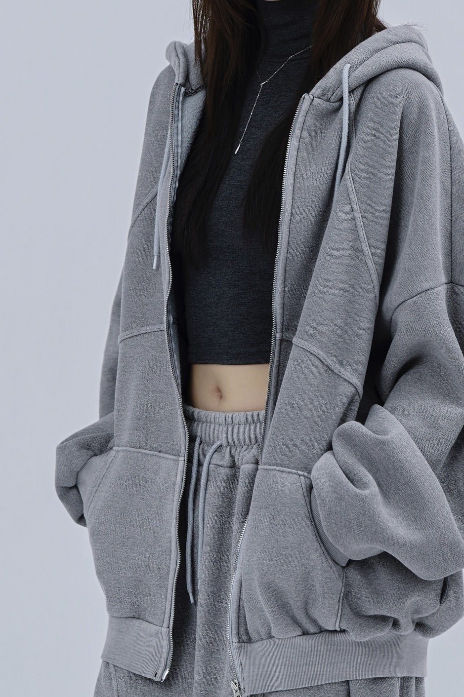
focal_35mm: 204
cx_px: 274
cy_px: 262
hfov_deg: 6.7
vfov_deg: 10.1
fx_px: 3950
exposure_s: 1/200
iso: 320
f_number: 4.5
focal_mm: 120
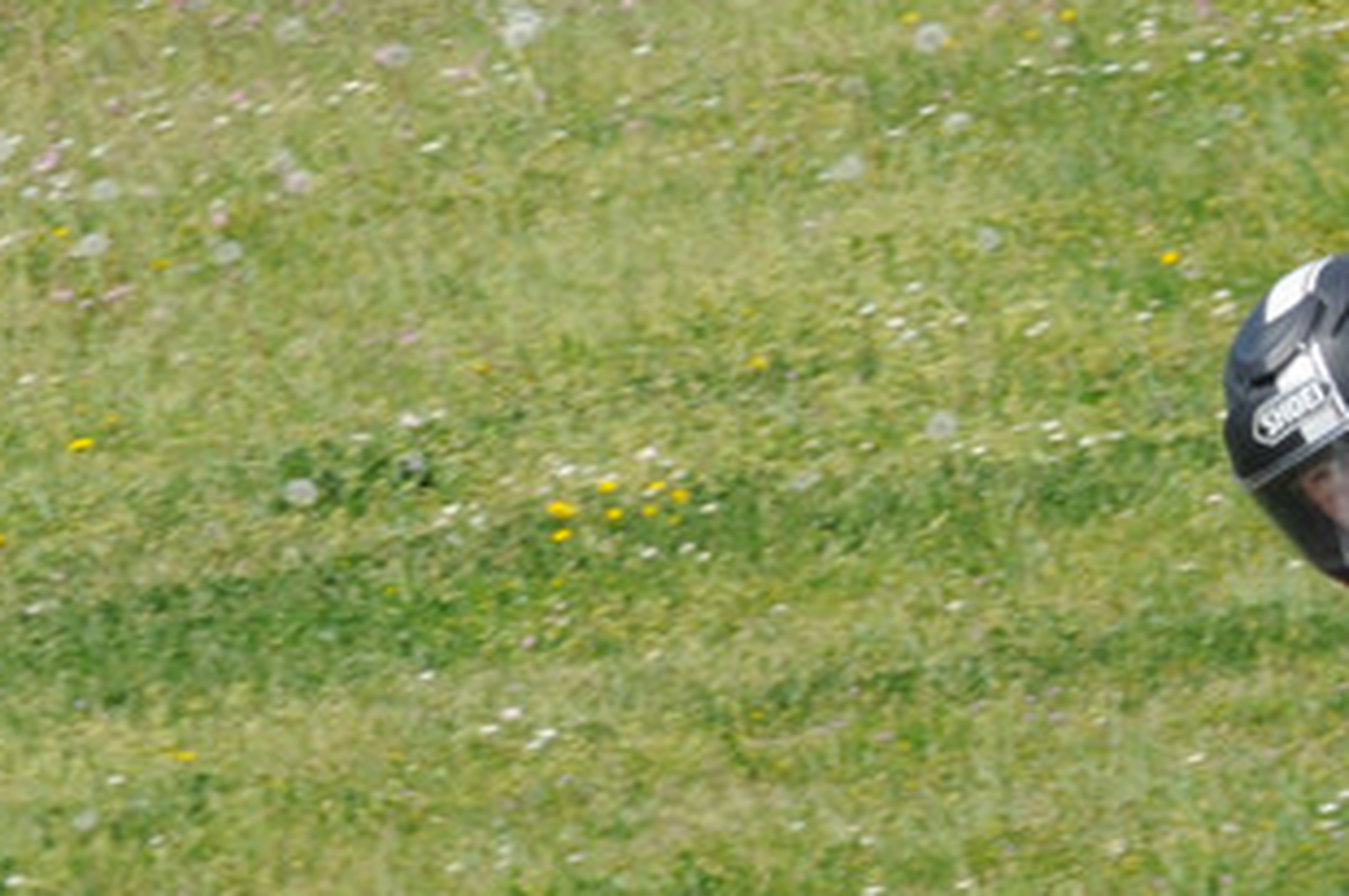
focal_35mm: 1750
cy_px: 378
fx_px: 65506
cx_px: 2032
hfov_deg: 1.2
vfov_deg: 0.8
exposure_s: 1/800
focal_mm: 300
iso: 400
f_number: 9
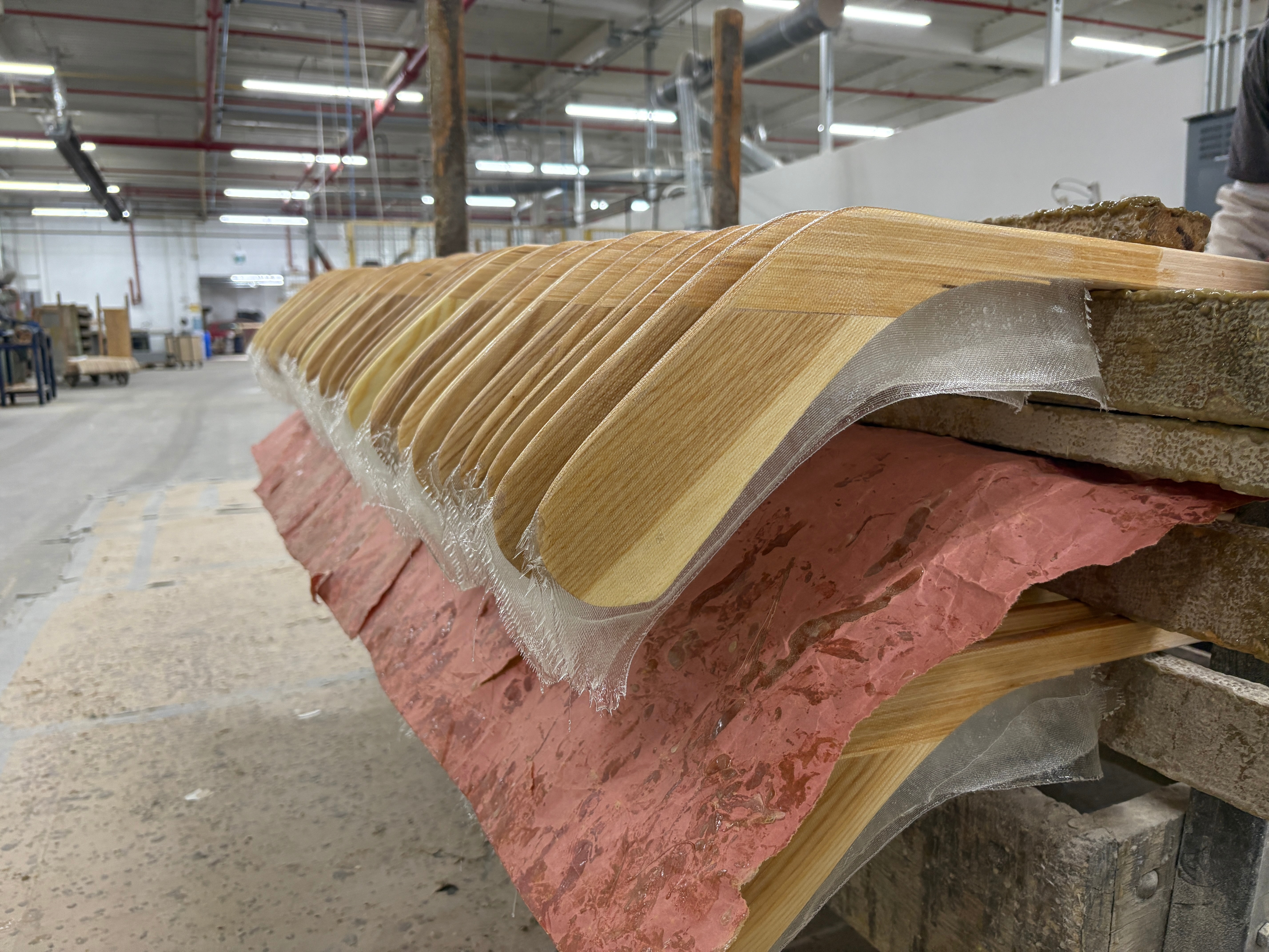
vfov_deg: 53.1
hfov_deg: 67.3
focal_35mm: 26
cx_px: 634
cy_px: 476
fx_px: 953
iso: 200
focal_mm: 5.96
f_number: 1.6
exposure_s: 1/120
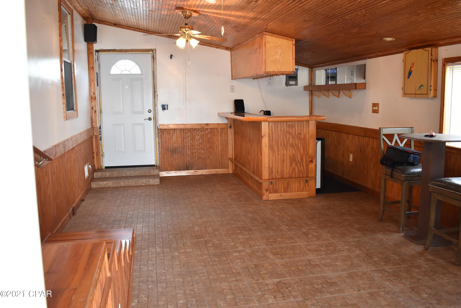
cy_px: 154
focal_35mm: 32
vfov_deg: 41.8
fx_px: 404
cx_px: 230
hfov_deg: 59.5
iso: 1100
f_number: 3.8
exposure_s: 1/60
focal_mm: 21
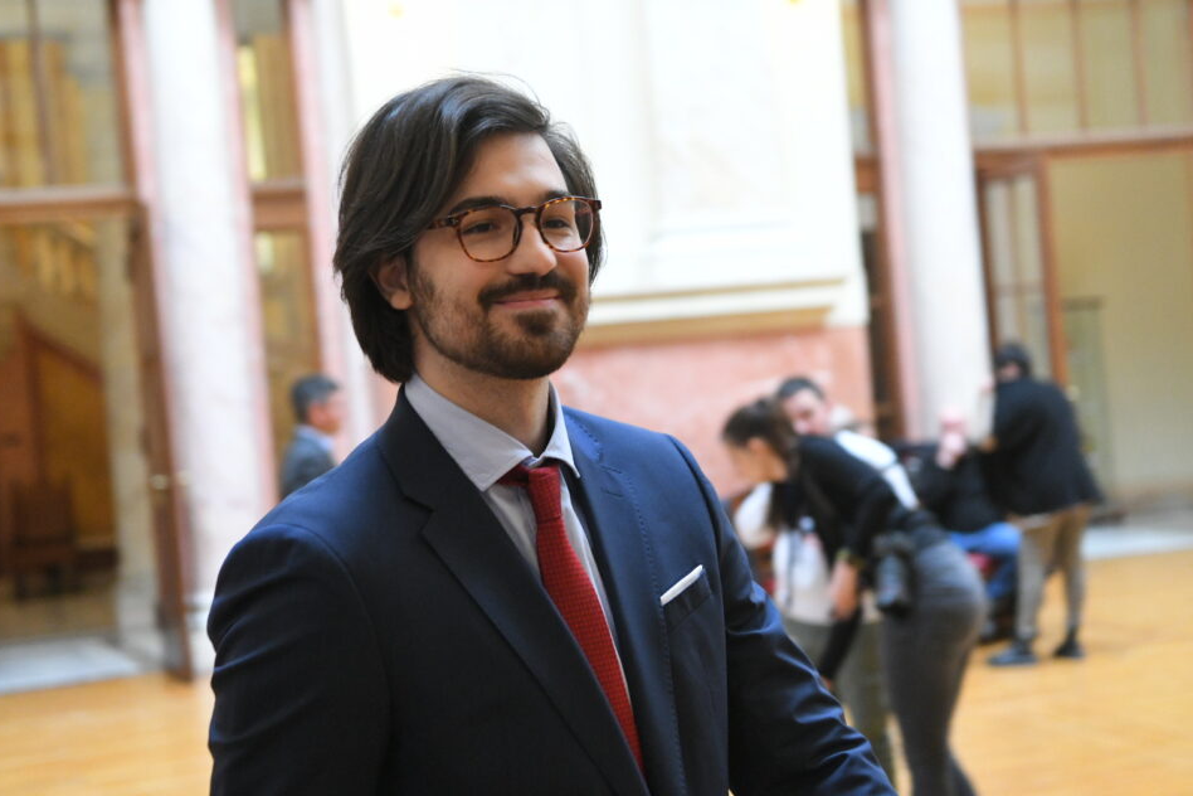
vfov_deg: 20.3
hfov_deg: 30.1
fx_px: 2220
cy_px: 370
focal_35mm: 67
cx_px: 569
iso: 6400
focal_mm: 62
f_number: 4
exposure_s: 1/200
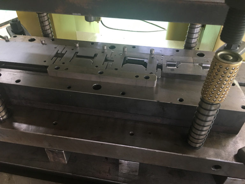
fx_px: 205
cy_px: 92
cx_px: 122
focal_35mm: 29
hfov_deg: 61.7
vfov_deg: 48.2
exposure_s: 1/17
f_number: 2.2
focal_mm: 4.15
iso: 80
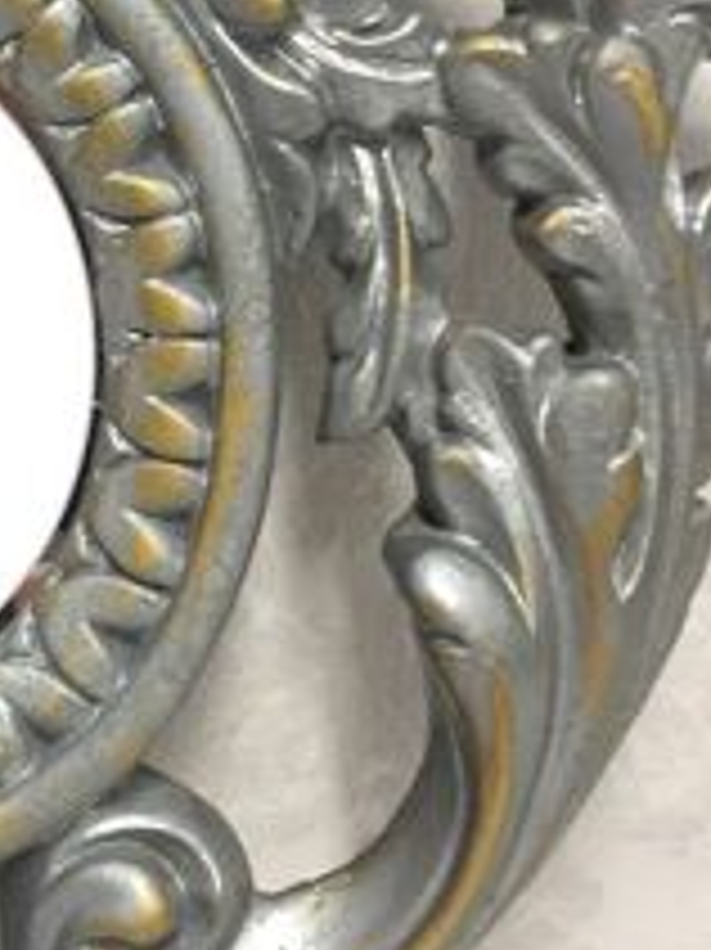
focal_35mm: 88
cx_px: -225
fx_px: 2412
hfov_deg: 15.9
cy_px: 284
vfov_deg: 22.1
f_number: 2.2
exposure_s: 1/33
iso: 160
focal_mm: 4.15
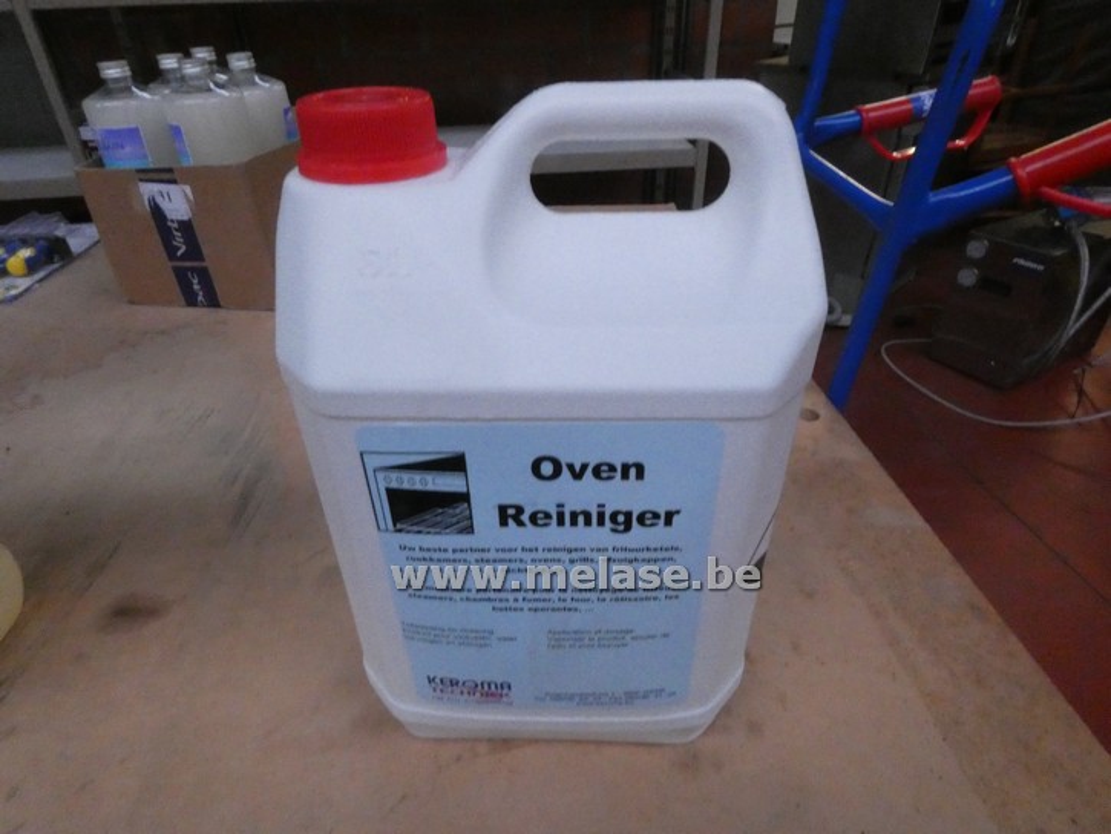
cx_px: 556
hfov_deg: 81.7
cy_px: 417
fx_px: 642
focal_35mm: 20
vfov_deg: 66.0
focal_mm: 3.6
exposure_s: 1/50
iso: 1600
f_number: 8
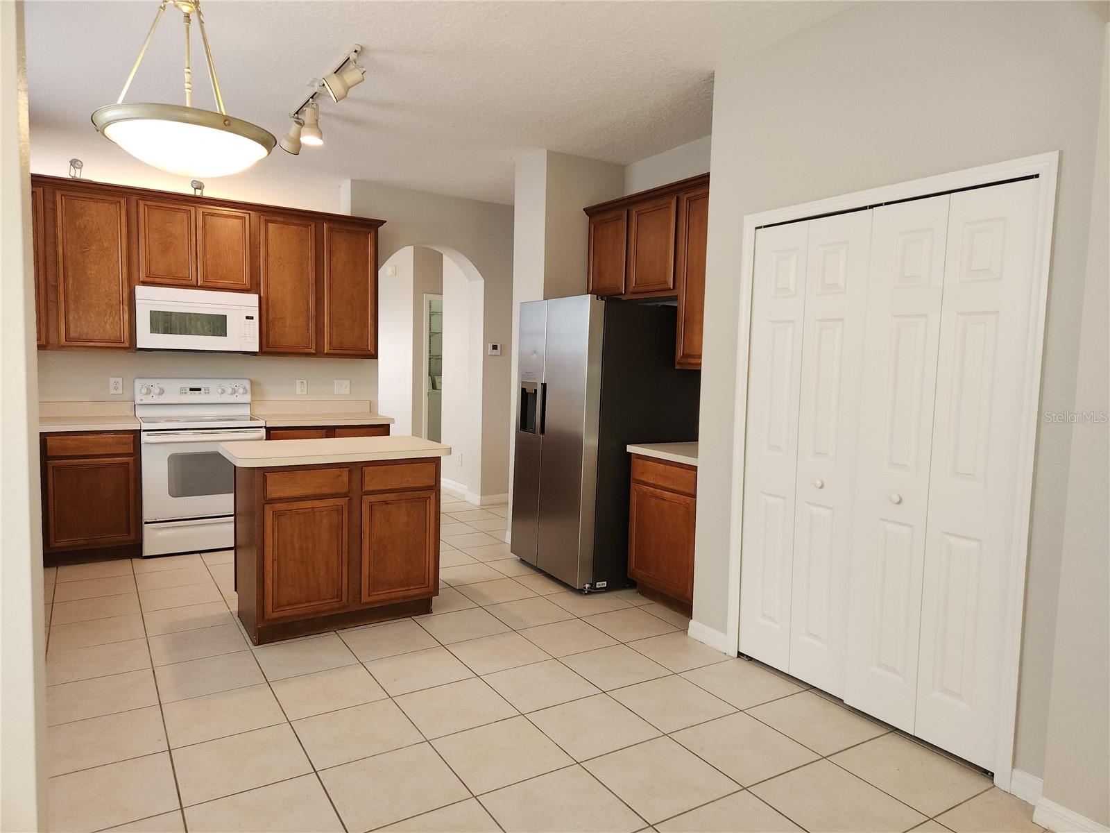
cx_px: 555
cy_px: 416
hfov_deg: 73.9
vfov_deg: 58.9
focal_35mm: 23
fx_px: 738
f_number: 1.8
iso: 80
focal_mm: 5.4
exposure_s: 1/60
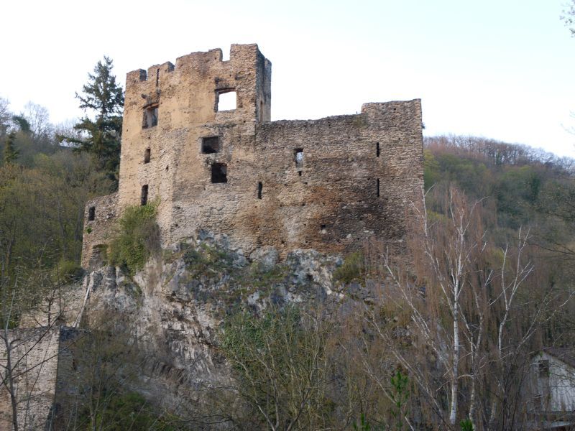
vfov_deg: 30.3
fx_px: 797
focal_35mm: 48
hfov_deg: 39.7
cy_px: 216
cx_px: 288
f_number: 5
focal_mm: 24
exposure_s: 1/40
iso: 100
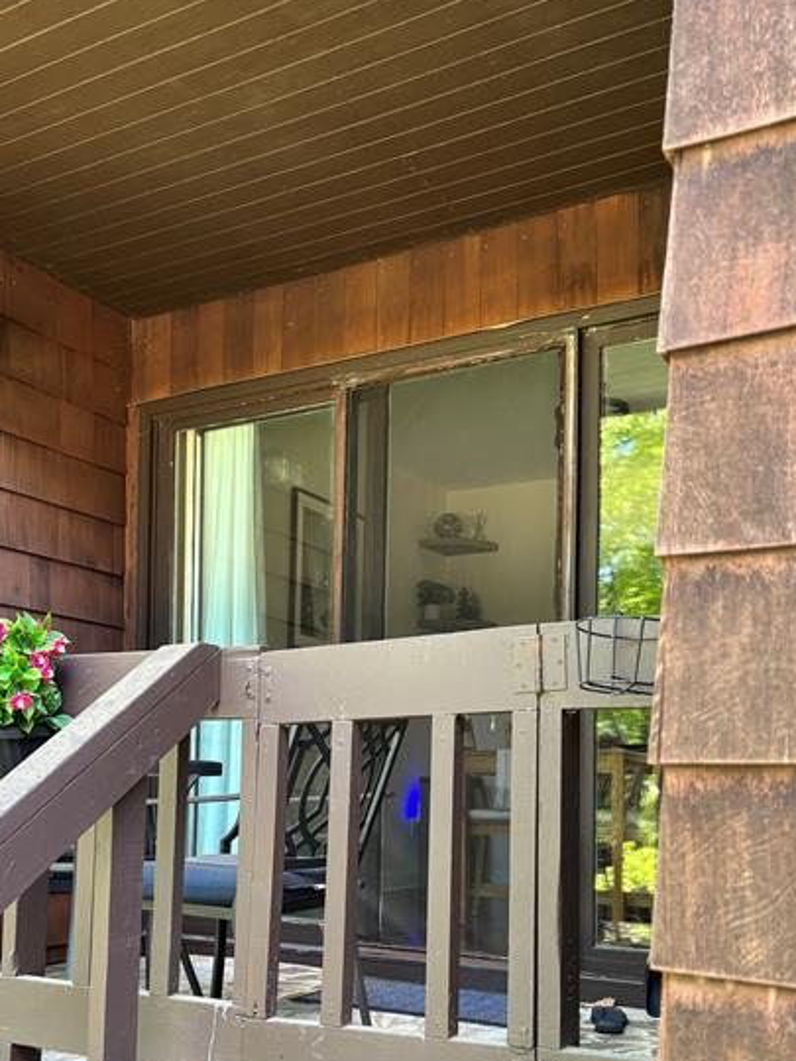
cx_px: 362
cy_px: 745
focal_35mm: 37
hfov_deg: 38.6
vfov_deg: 48.9
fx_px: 1134
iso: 125
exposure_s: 1/93
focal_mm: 5.96
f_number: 1.6
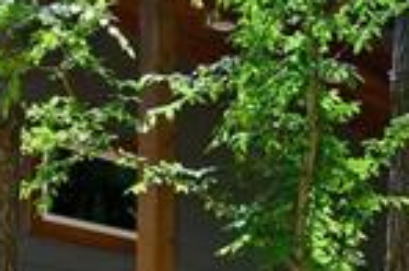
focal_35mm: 97
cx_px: 408
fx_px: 1100
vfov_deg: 13.1
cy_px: 434
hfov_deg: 20.4
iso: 500
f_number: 7.1
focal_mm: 14
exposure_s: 1/1600
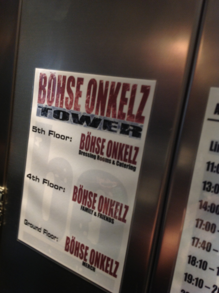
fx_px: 296
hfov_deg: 40.6
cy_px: 146
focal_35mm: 35
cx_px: 110
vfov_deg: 52.7
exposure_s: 1/15
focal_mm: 4.28
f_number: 2.4
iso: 64
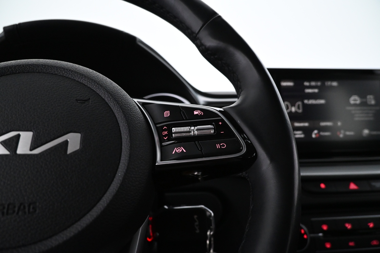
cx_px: 190
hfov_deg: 73.7
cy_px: 126
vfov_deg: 53.1
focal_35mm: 24
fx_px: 253
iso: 4000
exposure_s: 1/60
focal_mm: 16
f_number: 4.5
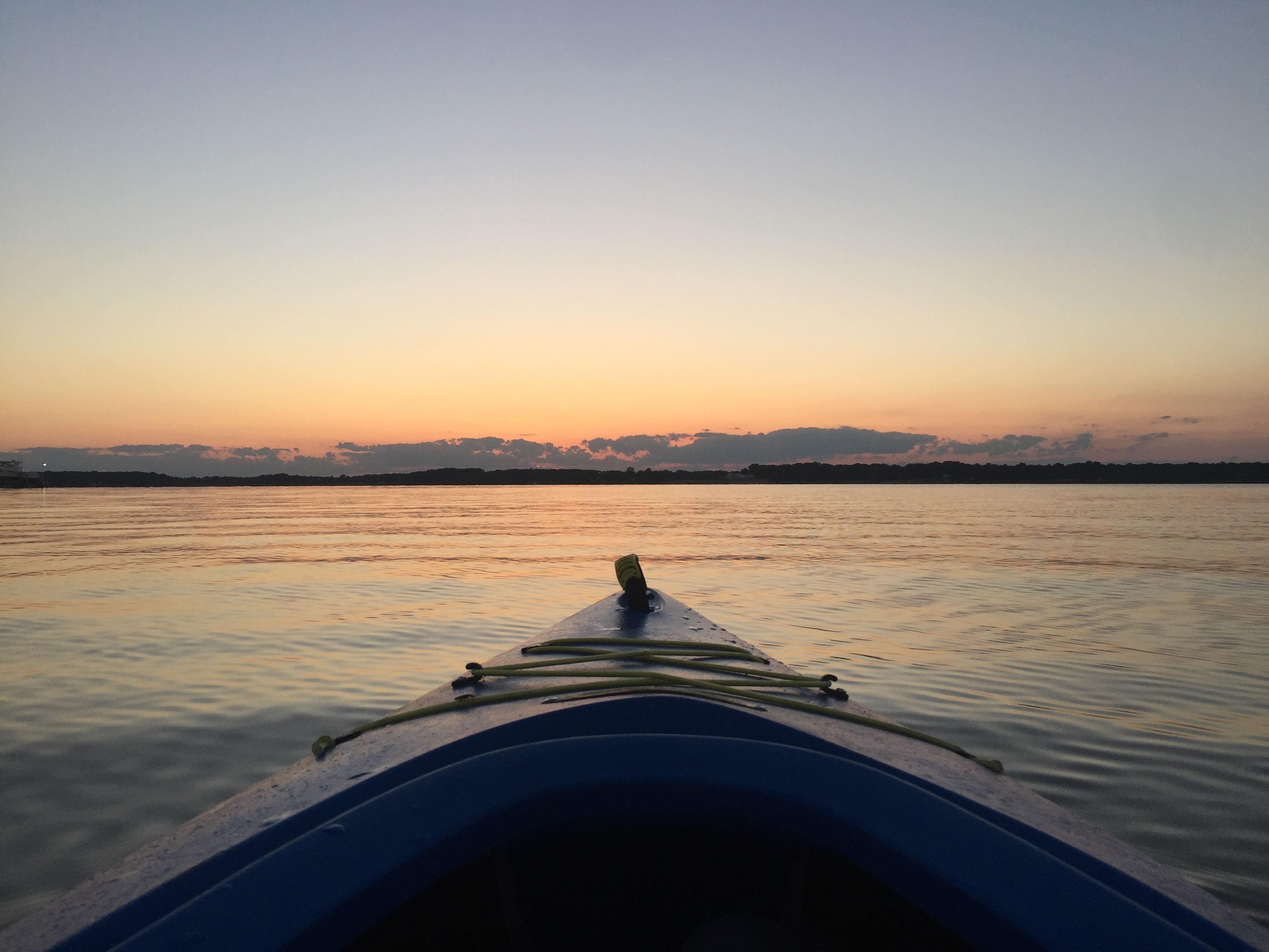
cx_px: 634
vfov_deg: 48.2
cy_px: 476
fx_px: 1063
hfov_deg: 61.7
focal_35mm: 29
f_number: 2.2
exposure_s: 1/211
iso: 32
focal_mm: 4.2
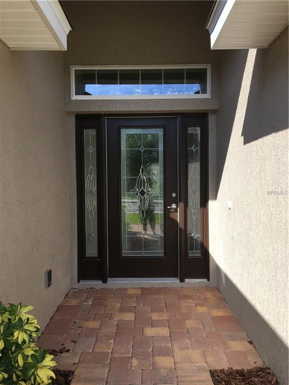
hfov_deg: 48.2
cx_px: 144
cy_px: 192
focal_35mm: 29
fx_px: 323
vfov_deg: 61.7
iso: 25
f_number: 2.2
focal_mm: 4.15
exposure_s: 1/686
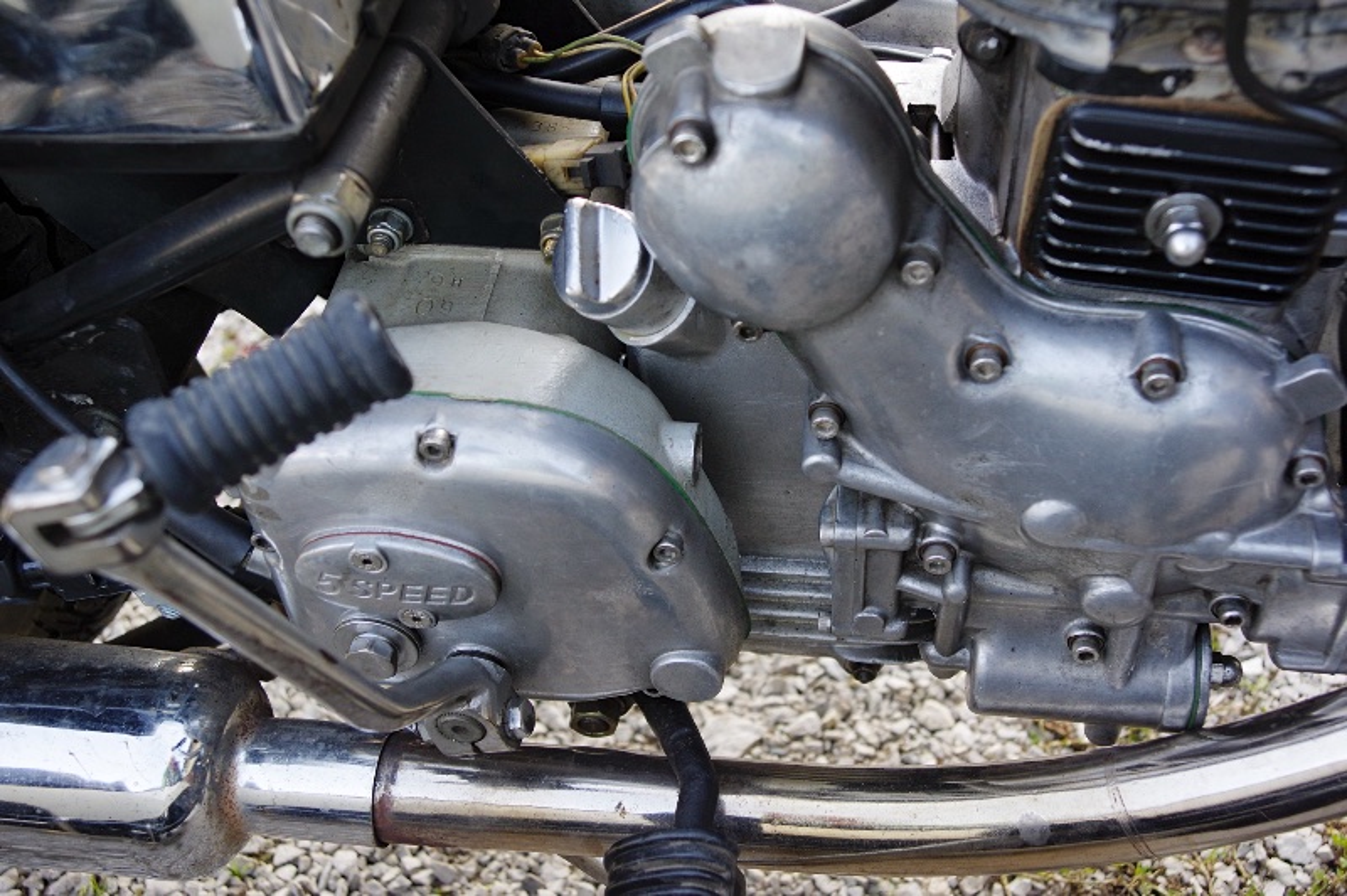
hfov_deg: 49.6
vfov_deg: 34.2
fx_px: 1458
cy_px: 448
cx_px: 674
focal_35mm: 39
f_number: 4
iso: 400
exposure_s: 1/250
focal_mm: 26
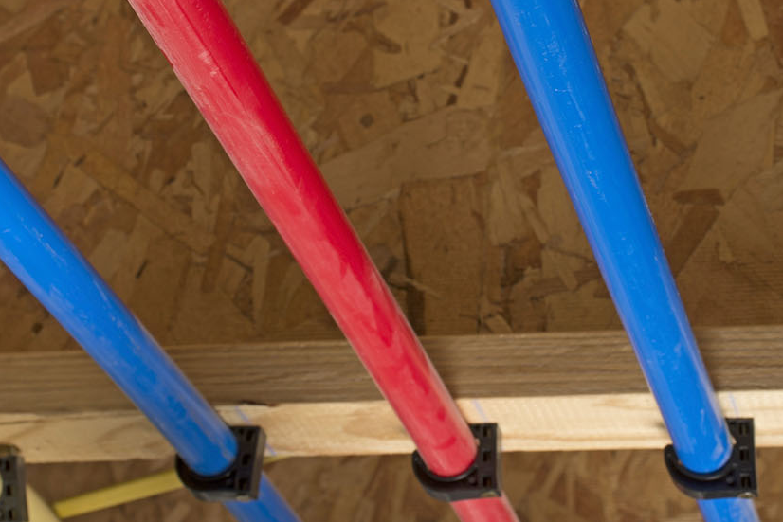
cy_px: 162
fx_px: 2023
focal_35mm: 93
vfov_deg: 14.7
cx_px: 483
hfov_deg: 21.9
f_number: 11
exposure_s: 1/250
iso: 100
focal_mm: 32
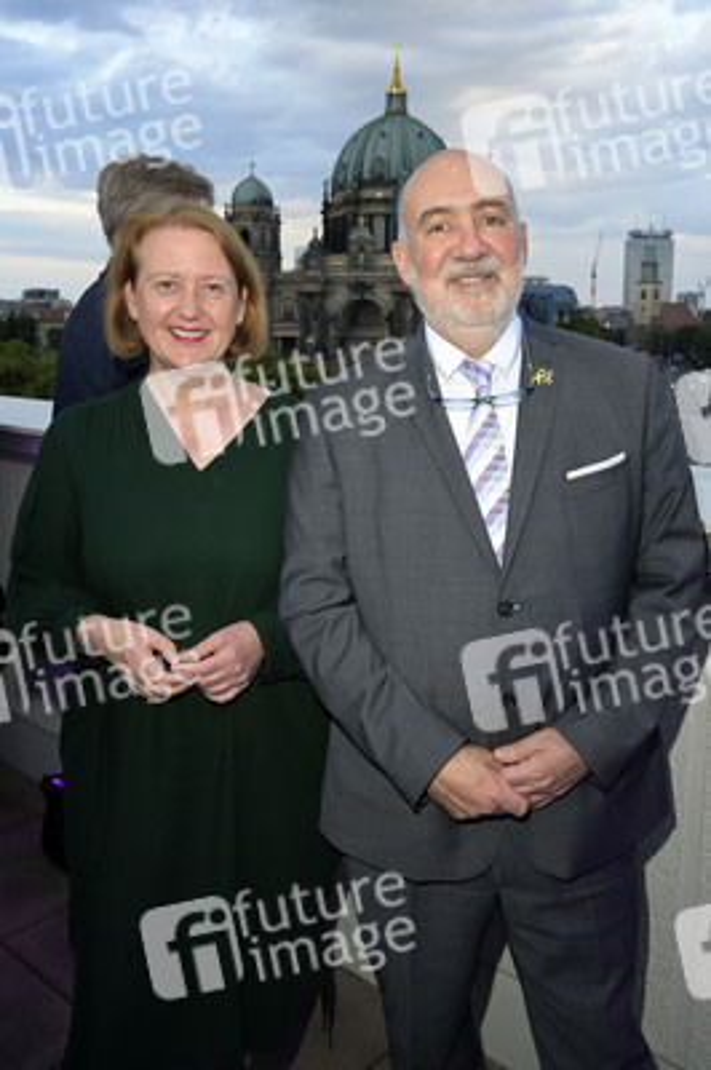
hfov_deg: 43.5
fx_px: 890
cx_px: 356
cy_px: 535
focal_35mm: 30
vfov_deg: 62.0
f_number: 8
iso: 640
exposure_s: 1/60
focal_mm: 30
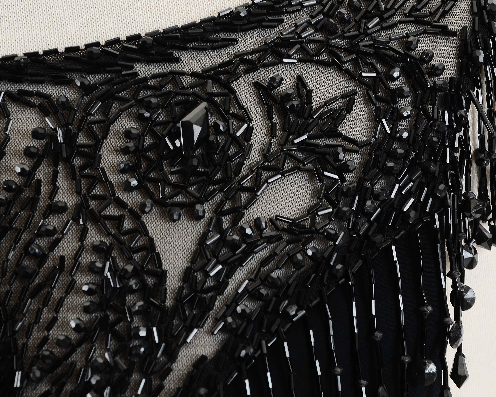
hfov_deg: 8.4
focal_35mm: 231
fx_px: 3387
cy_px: 142
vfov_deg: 6.7
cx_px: 286
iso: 160
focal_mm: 105
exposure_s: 1/60
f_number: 8
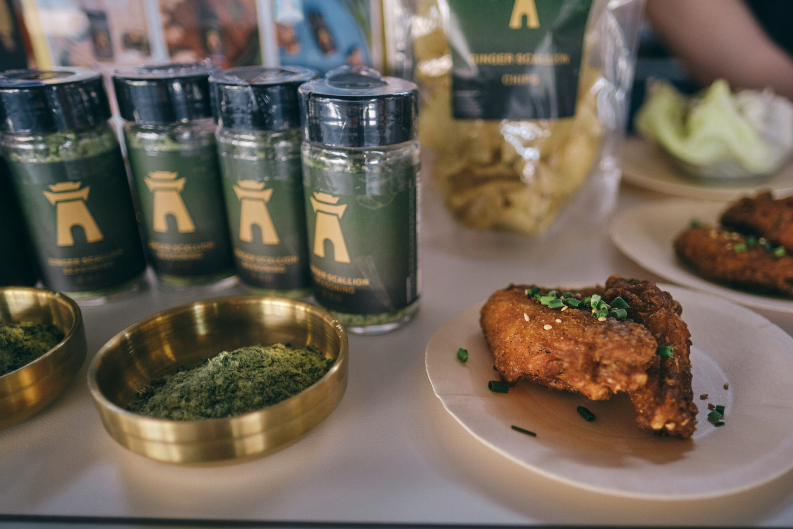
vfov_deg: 43.4
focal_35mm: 30
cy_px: 323
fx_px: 661
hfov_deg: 61.6
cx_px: 457
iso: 160
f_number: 1.4
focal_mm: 16
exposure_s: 1/125
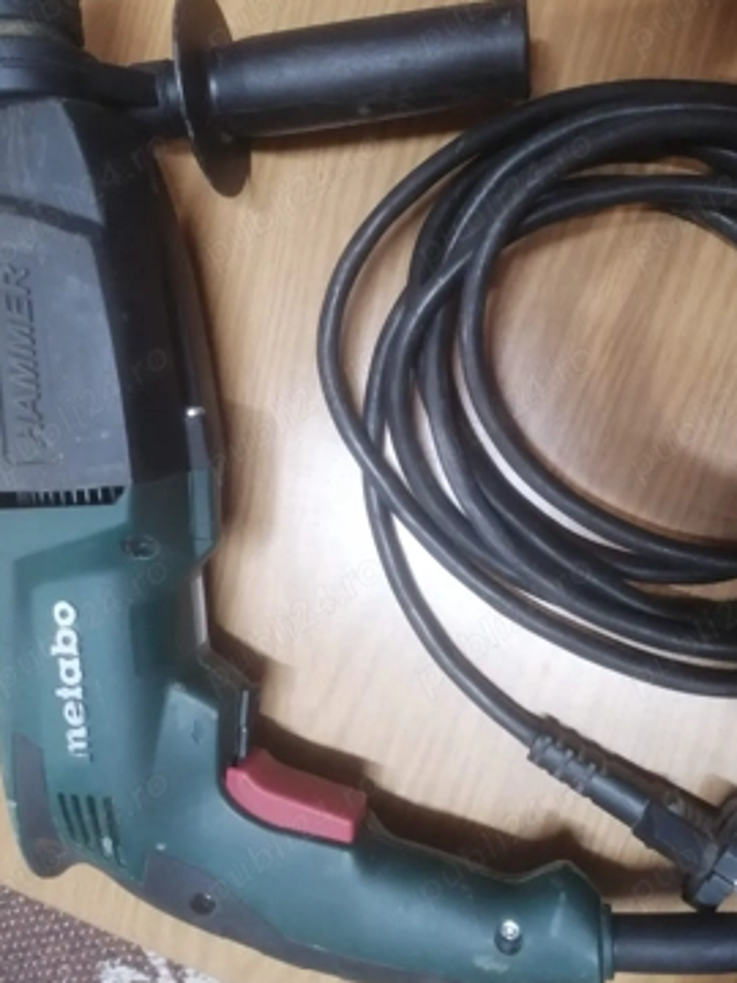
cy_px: 445
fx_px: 852
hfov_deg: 46.8
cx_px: 347
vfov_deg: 59.9
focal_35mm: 30
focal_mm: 4.75
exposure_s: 1/17
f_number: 1.8
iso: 800
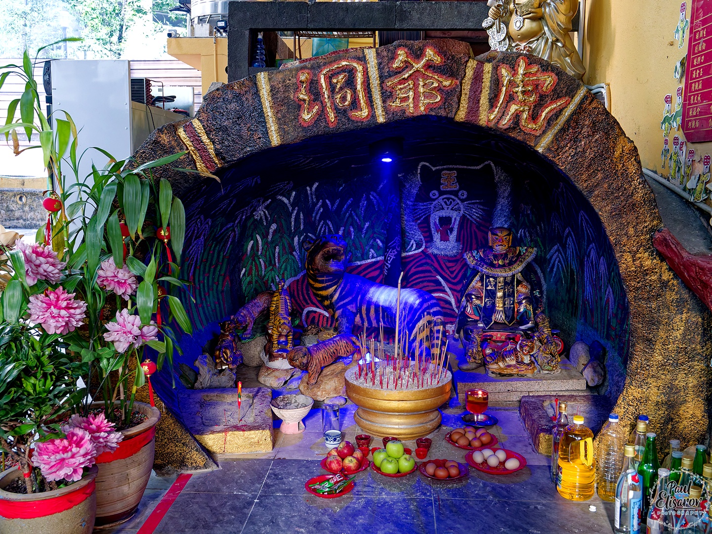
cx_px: 356
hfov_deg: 54.0
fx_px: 699
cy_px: 267
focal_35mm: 34
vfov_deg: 41.8
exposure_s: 1/25
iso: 3200
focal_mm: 17
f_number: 4
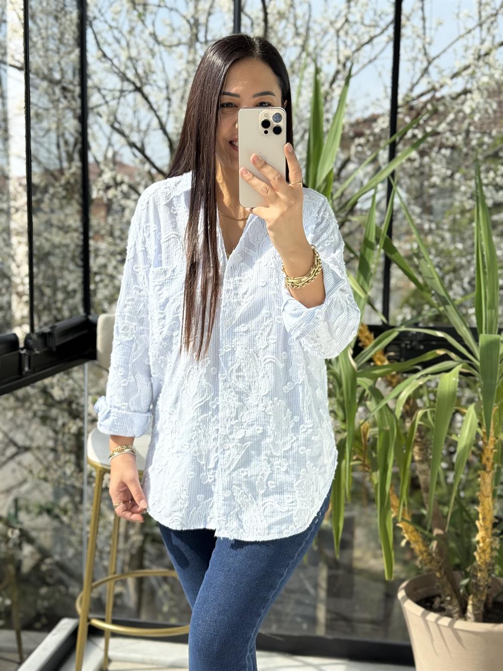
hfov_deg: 30.3
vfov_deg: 39.7
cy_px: 336
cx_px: 252
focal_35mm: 48
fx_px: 930
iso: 80
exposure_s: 1/1353
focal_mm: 6.76
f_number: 1.78
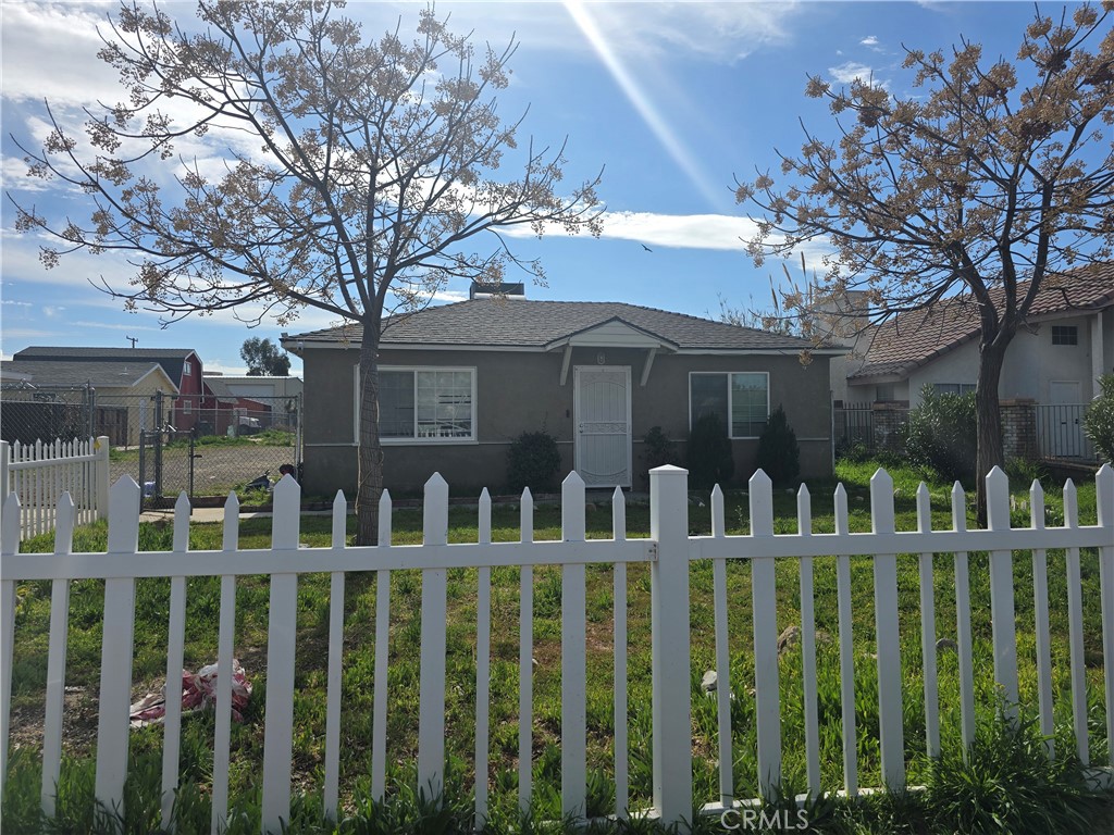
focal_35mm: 23
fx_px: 740
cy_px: 418
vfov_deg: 58.9
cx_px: 557
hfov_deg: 73.9
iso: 12
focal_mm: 6.3
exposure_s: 1/1461
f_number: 1.7
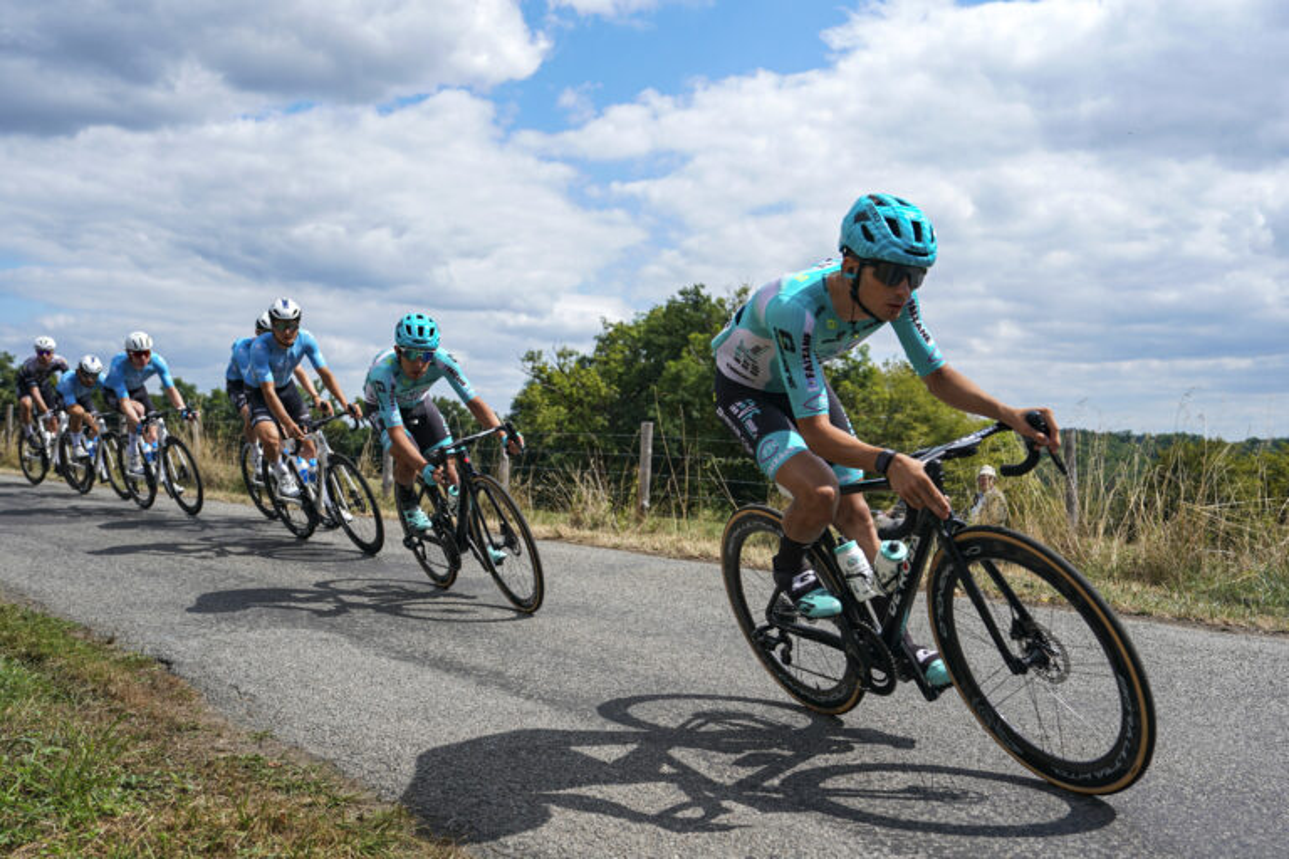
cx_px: 644
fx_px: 1181
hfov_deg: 57.2
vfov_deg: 40.0
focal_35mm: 33
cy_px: 430
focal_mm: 33
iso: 200
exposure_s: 1/2000
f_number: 4
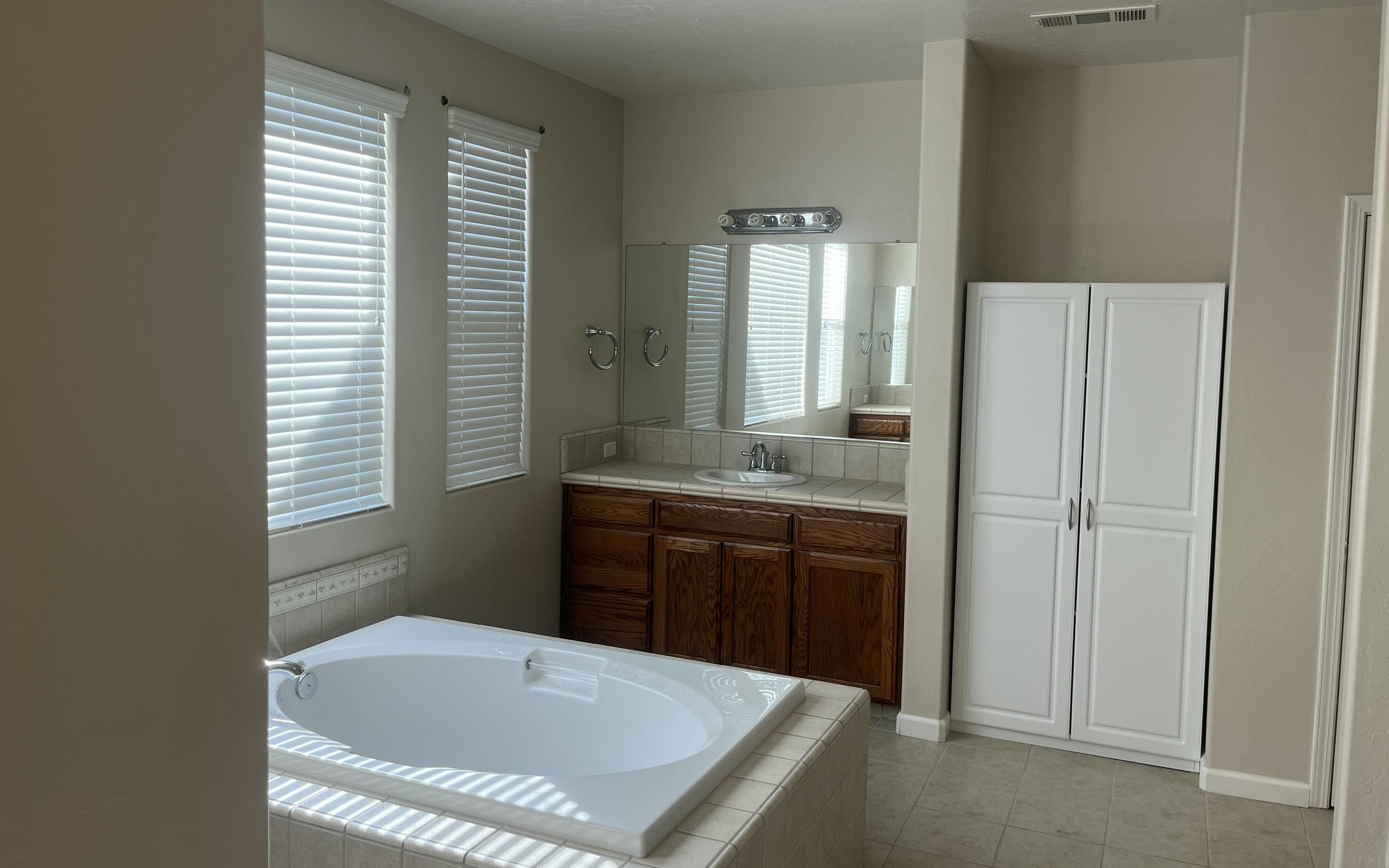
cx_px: 699
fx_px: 1060
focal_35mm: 28
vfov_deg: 44.5
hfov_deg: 66.5
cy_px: 399
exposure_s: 1/143
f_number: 1.6
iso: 50
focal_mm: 5.1
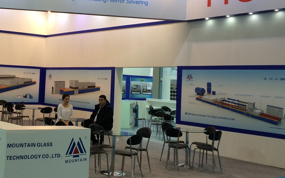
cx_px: 77
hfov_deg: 37.4
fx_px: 412
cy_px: 57
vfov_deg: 24.3
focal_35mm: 53
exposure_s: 1/40
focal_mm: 4.15
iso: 32
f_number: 2.2
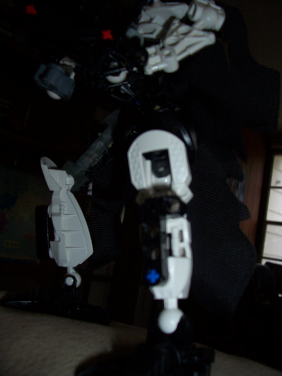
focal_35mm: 34
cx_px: 141
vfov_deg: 54.0
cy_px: 188
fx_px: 369
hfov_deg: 41.8
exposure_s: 1/60
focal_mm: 5.6
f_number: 2.7
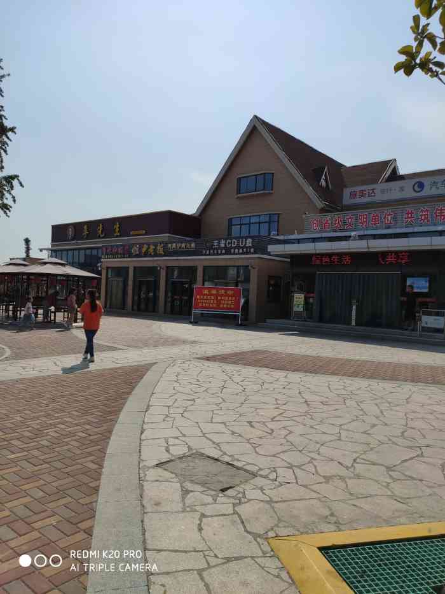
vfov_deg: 67.3
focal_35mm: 26
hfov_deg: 53.1
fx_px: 446
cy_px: 297
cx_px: 222
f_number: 1.75
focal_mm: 4.77
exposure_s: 1/10000
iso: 112
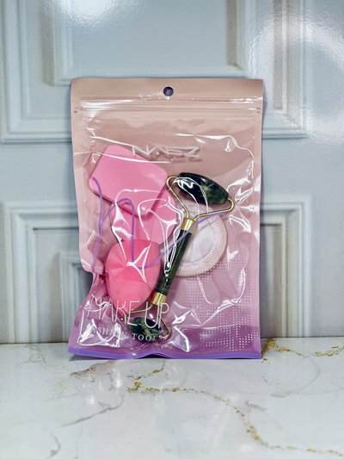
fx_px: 1020
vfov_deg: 25.3
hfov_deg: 19.1
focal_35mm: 77
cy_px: 230
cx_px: 172
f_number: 2.8
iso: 160
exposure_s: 1/100
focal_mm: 9
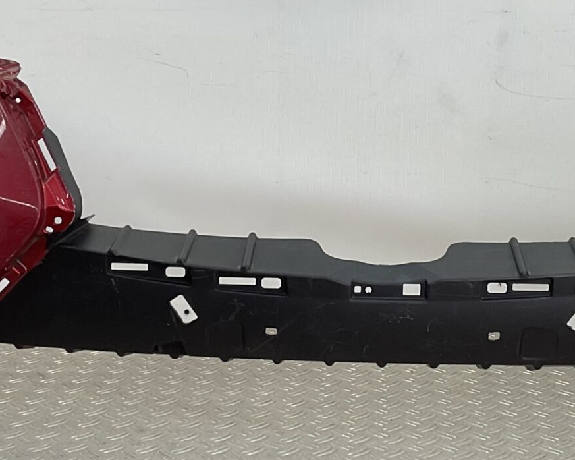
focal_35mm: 83
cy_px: 146
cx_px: 383
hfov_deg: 22.9
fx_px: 1412
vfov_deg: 18.4
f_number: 1.8
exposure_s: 1/130
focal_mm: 3
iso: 16
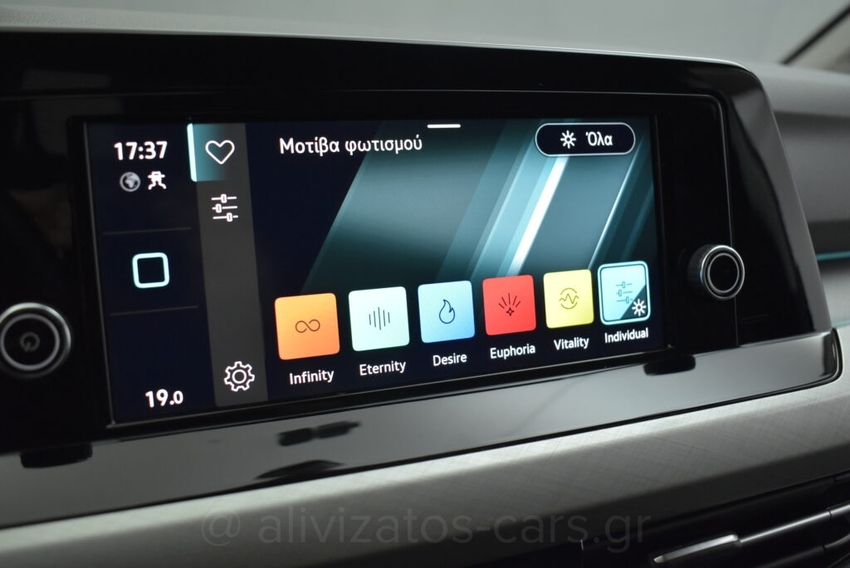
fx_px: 780
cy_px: 284
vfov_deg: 40.0
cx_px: 425
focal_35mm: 33
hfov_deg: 57.2
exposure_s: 1/125
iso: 1600
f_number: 3.8
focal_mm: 22
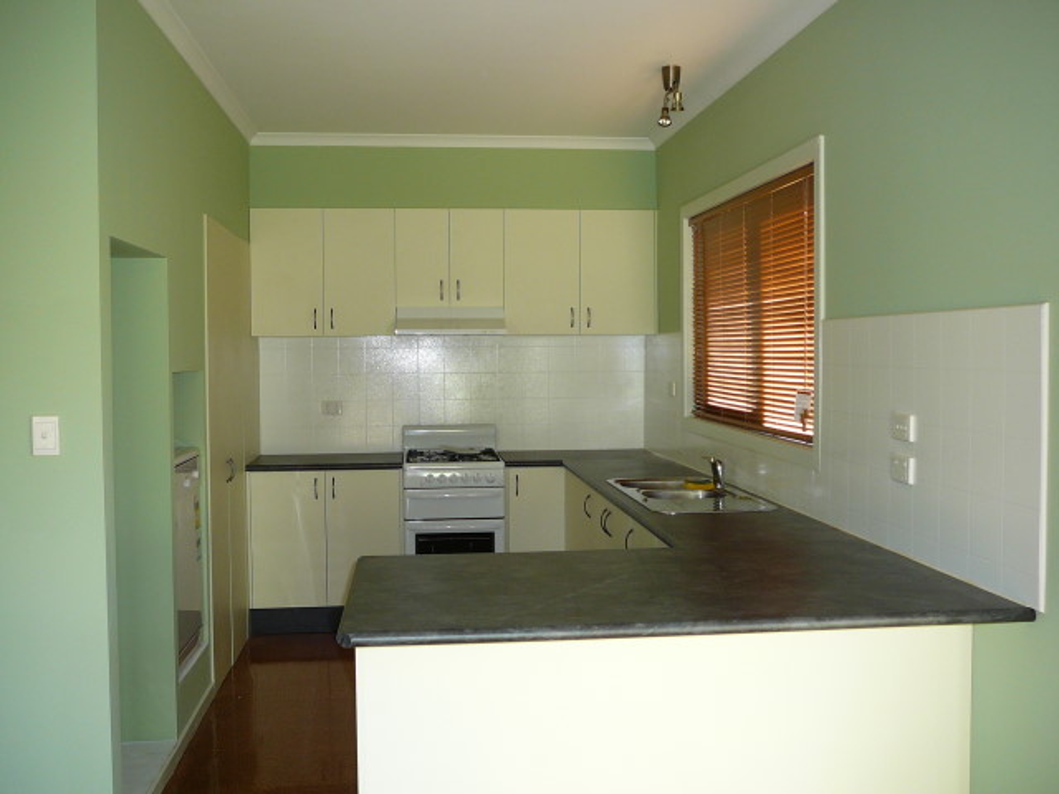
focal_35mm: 35
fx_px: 1071
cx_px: 530
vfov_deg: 40.7
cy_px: 397
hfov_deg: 52.6
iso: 100
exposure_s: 1/60
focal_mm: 5.2
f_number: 2.8
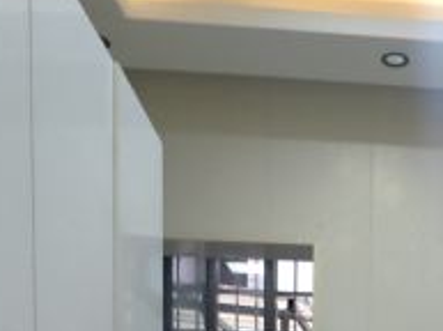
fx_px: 690
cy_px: 517
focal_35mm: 54
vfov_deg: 21.7
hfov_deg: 33.5
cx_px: 406
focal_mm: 1.95
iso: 250
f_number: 2.2
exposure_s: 1/50
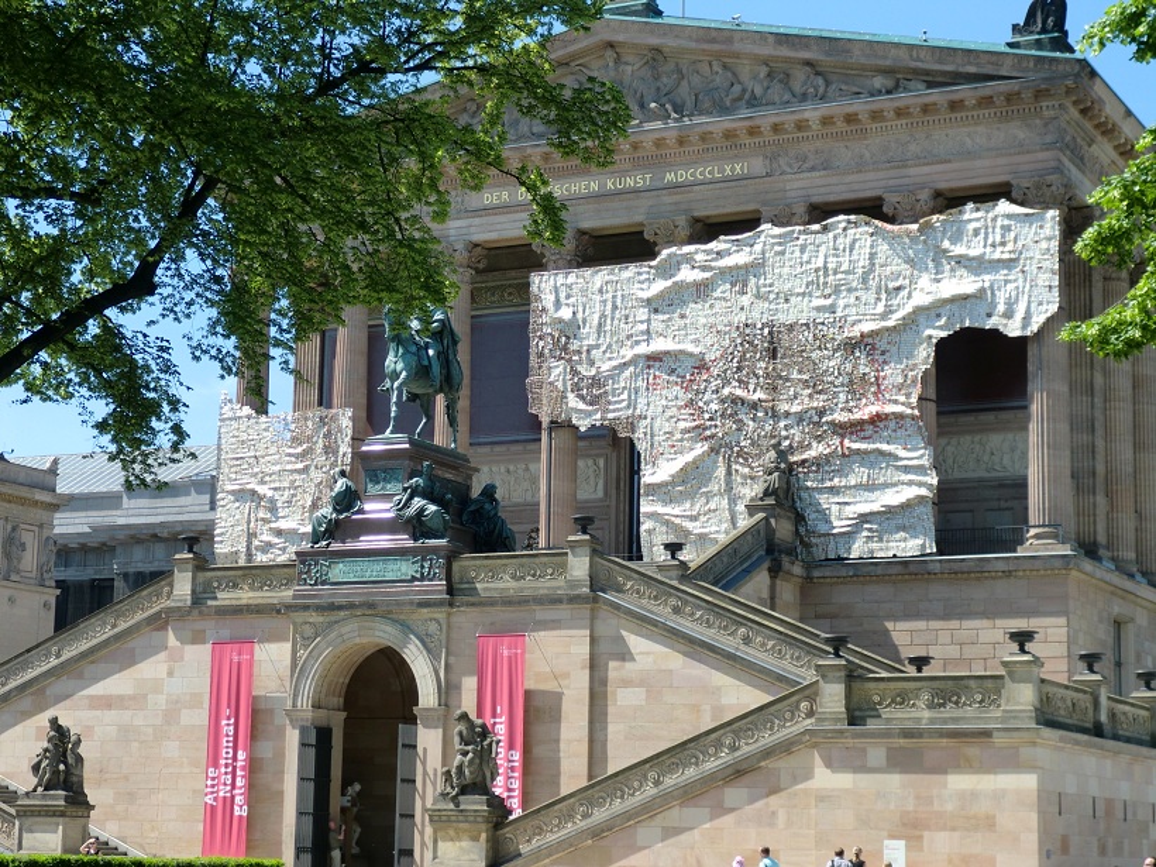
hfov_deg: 26.7
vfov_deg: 20.2
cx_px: 578
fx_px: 2438
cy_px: 434
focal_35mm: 73
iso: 64
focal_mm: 13.1
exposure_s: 1/250
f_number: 4.6
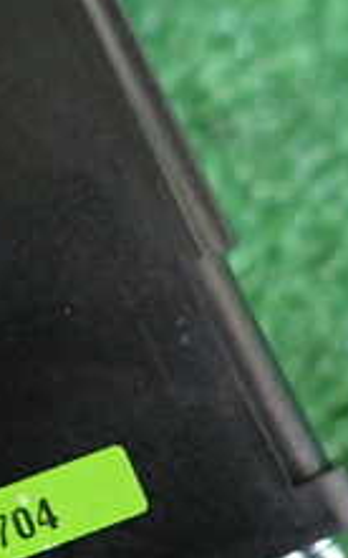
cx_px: -280
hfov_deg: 15.5
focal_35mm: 72
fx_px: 1093
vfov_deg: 28.5
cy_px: 343
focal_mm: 4.5
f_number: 2
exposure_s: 1/30
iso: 250
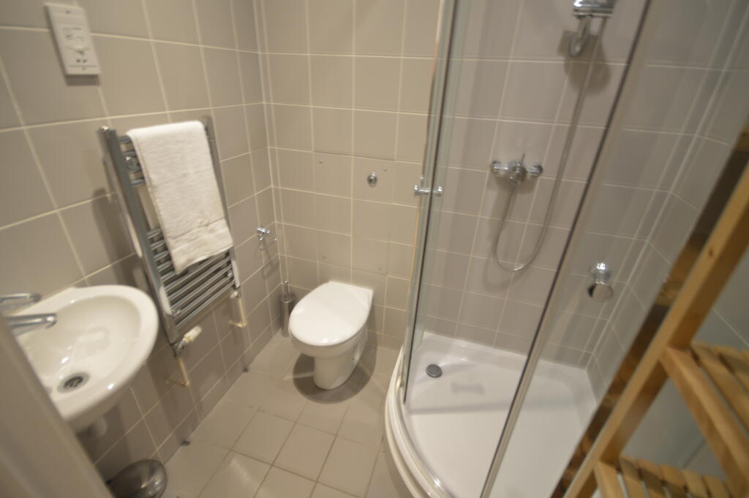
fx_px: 312
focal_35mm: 15
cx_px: 374
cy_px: 249
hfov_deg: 100.4
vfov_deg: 77.2
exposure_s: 1/1.3
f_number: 4
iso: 100
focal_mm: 10
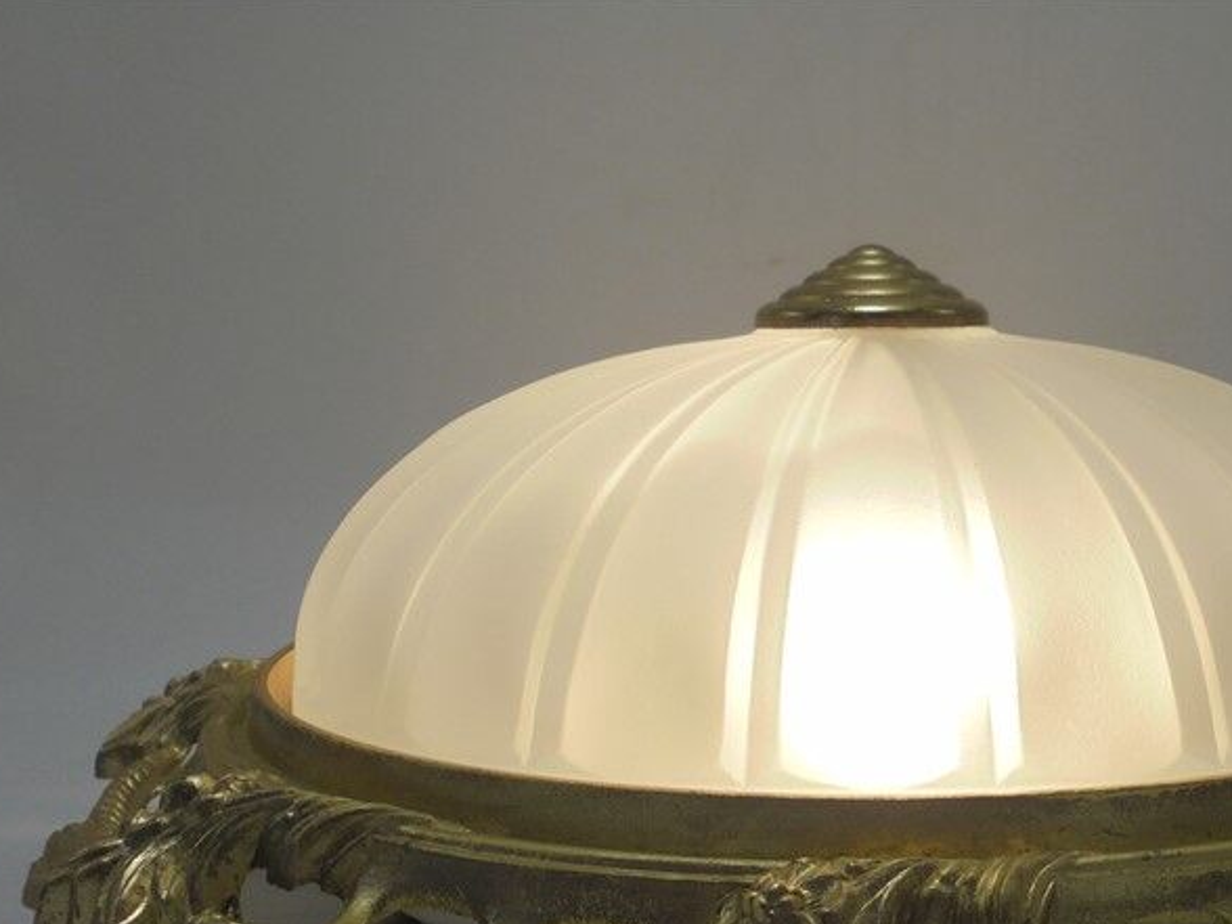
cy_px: 701
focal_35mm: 52
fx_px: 1851
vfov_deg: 27.6
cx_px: 844
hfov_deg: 36.4
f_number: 4
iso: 100
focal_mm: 6.1
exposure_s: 1/400
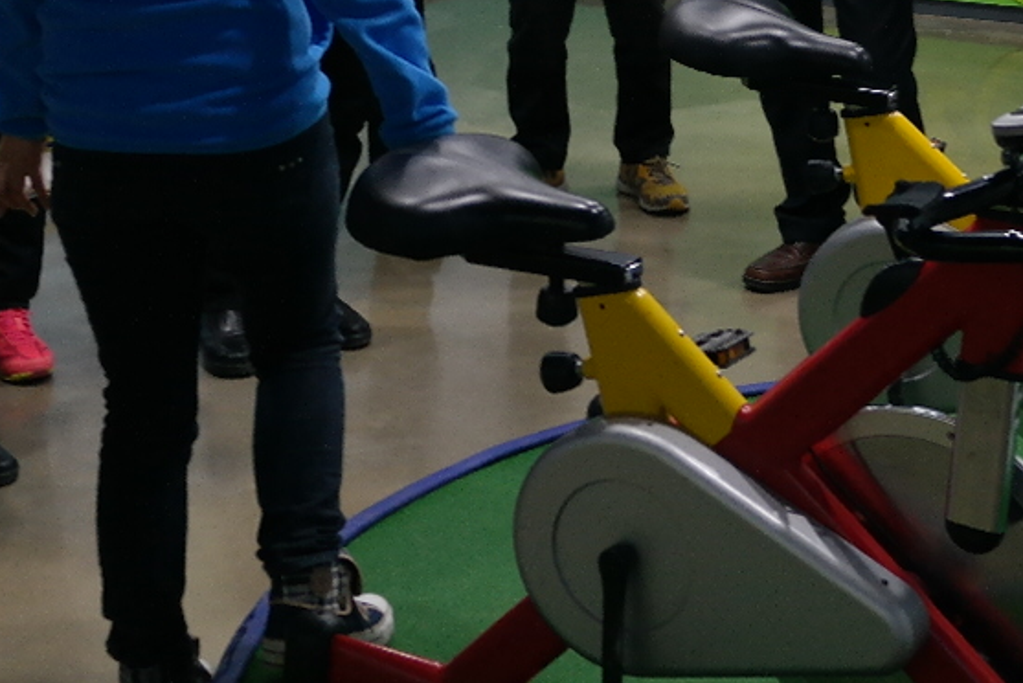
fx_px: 2644
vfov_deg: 14.3
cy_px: -129
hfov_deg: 21.7
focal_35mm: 93
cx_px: 751
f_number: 3.5
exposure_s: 1/40
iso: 800
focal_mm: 20
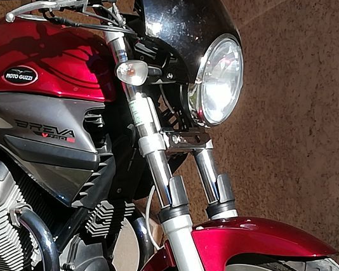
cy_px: 218
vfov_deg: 12.4
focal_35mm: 124
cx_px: 11
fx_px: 1244
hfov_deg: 15.3
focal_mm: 3.81
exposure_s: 1/735
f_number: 2.2
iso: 50
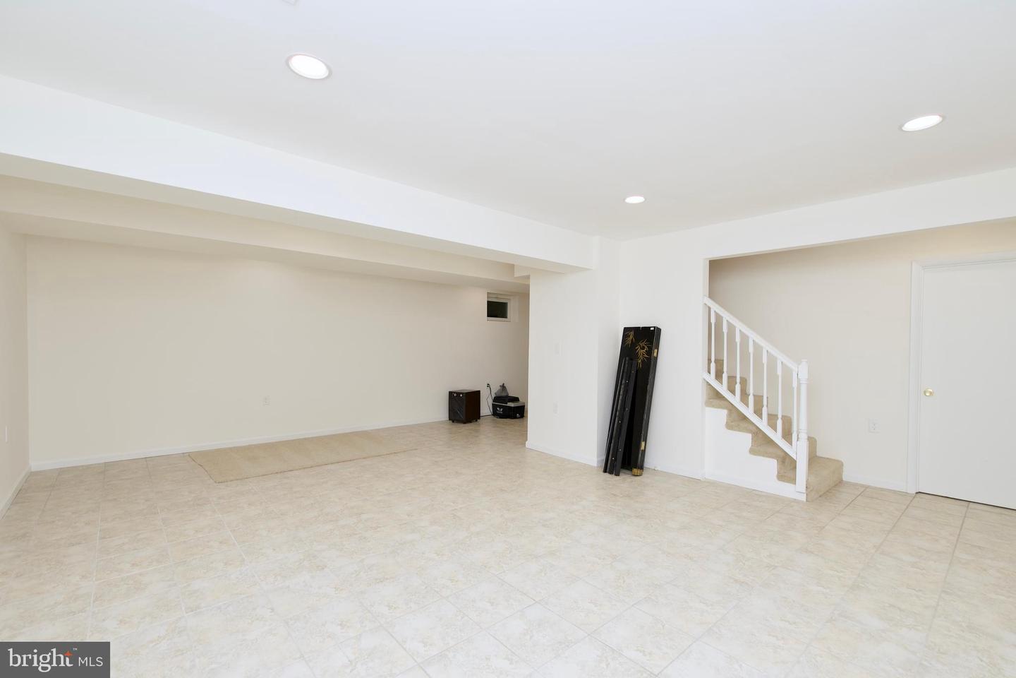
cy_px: 339
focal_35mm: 15
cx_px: 508
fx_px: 423
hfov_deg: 100.4
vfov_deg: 77.3
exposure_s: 1/125
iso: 320
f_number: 7.1
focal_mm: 10
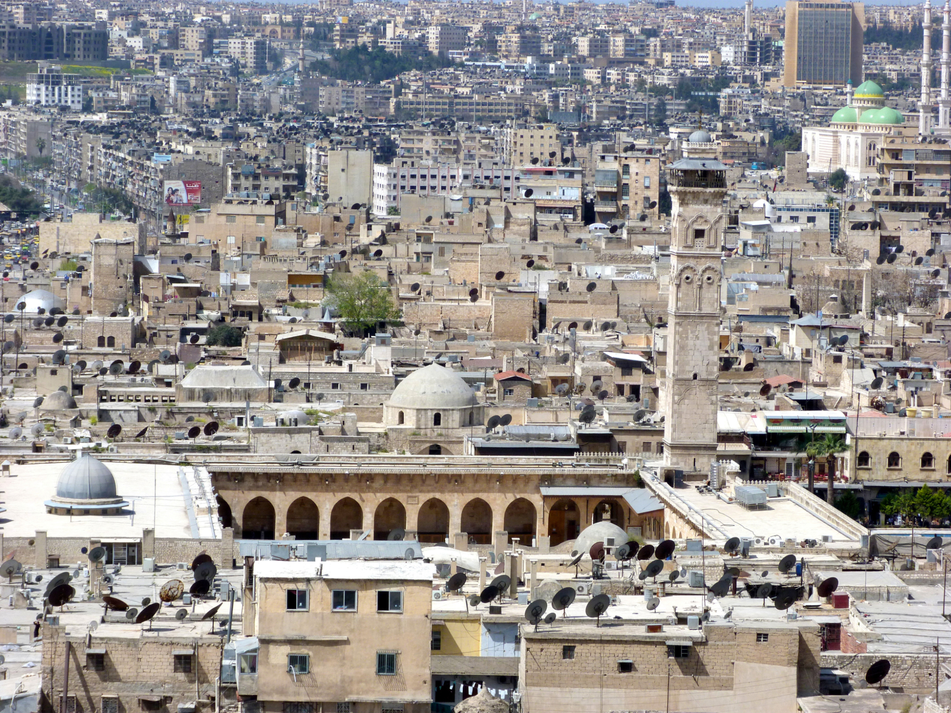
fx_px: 4093
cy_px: 356
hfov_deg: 13.3
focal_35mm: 149
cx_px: 476
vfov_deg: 10.0
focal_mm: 26.8
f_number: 5.6
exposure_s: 1/500
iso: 80
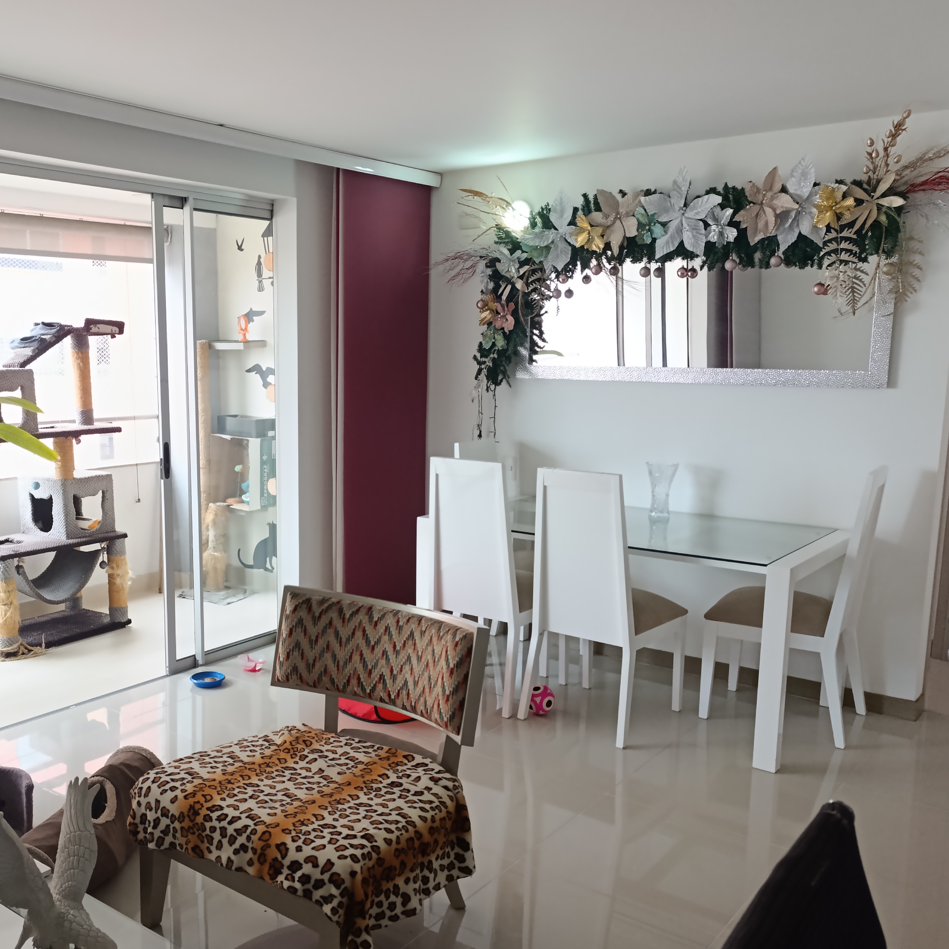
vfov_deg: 51.0
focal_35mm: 32
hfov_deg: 50.5
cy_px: 531
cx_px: 348
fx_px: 993
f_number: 1.6
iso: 640
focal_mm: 6.14
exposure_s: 1/120
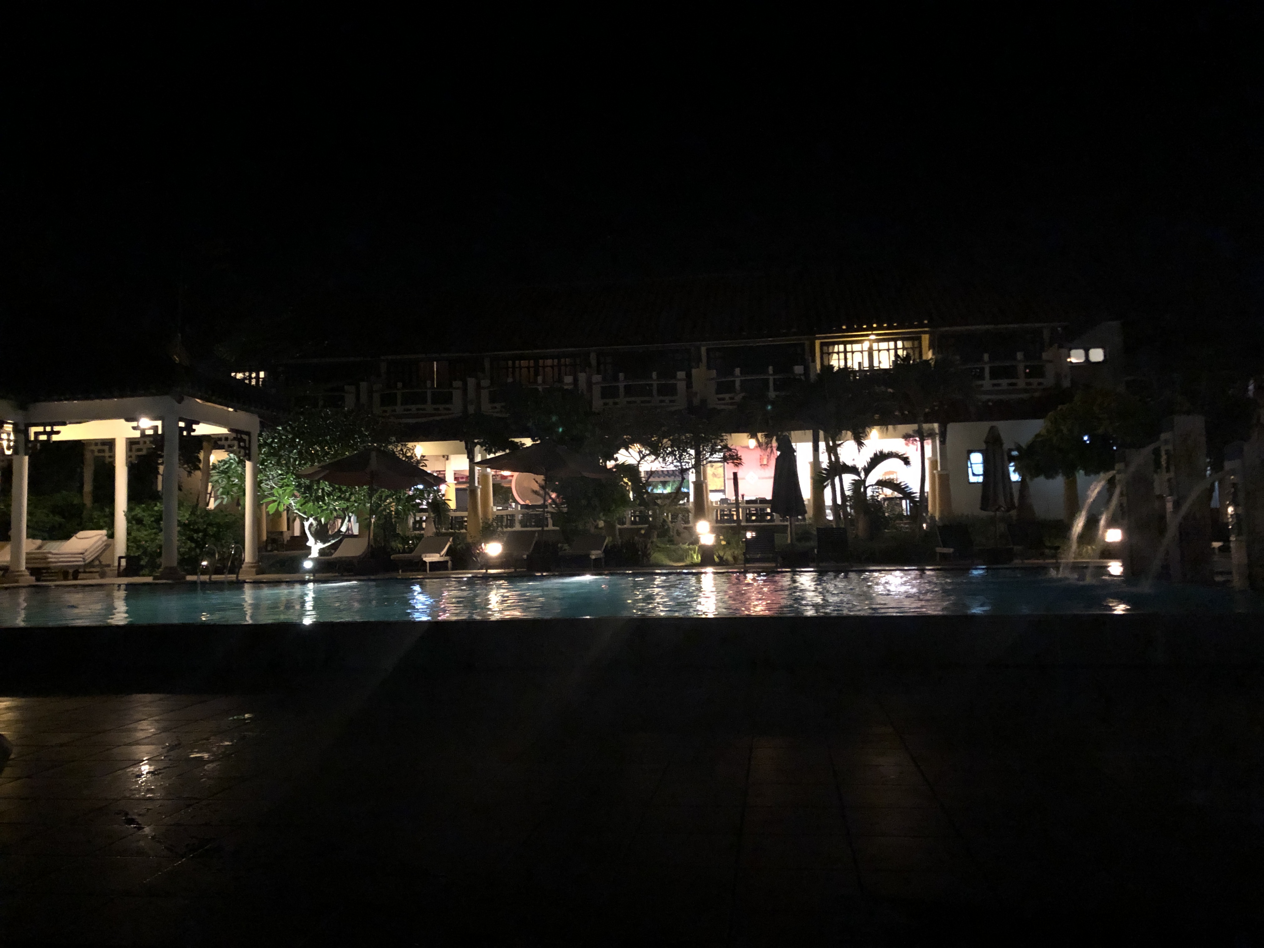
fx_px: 1022
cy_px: 474
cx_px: 632
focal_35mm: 28
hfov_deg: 63.4
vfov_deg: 49.7
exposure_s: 1/4
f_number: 1.8
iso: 320
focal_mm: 3.99
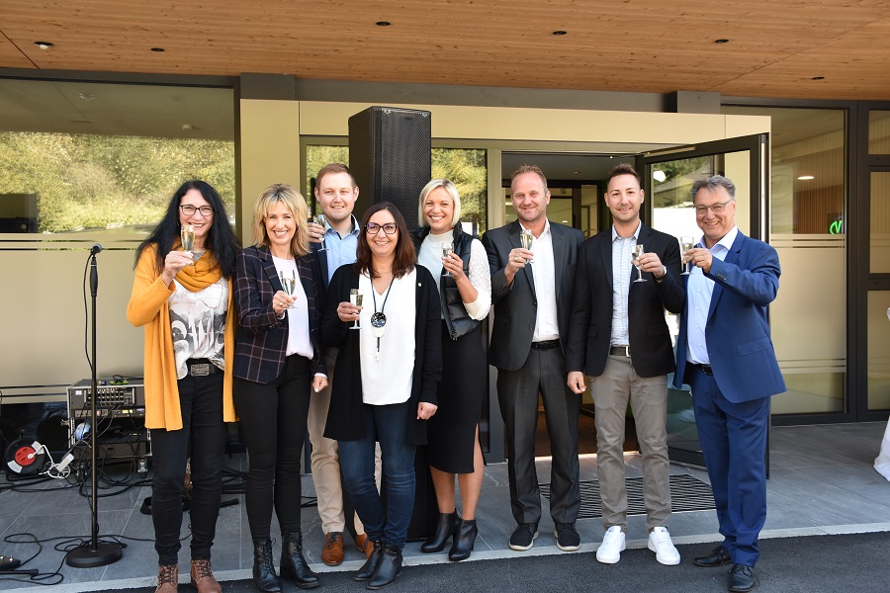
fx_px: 890
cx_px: 445
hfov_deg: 53.1
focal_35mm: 36
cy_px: 296
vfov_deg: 36.9
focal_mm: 24
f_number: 5.6
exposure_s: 1/125
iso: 400
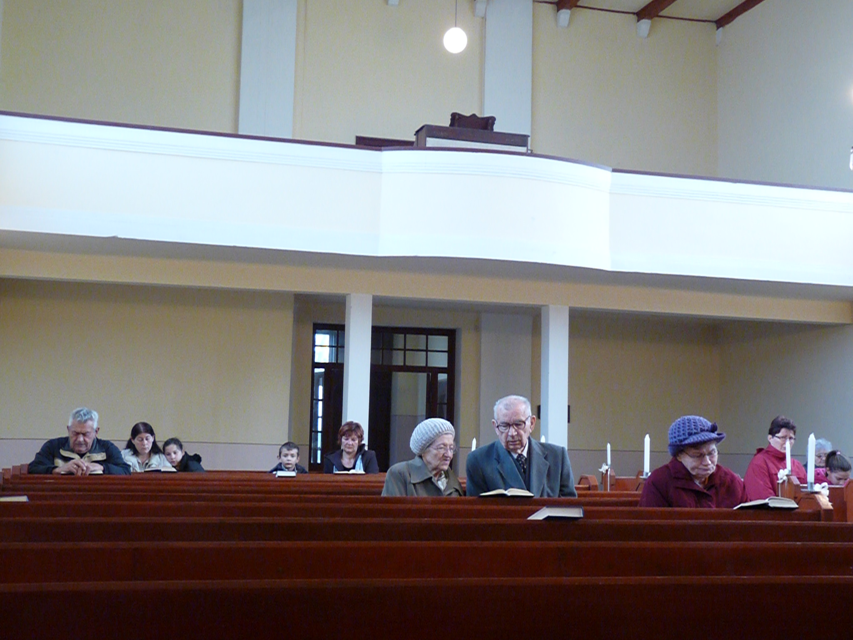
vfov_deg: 30.3
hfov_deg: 39.7
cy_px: 320
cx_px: 426
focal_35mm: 48
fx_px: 1183
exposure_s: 1/25
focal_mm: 8.5
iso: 800
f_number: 3.2
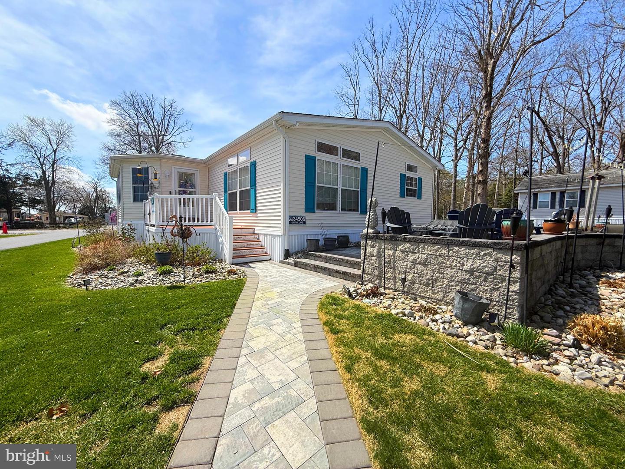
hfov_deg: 102.1
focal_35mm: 14
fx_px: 253
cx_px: 312
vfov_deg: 85.7
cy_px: 234
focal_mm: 2.22
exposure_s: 1/1901
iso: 50
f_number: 2.2
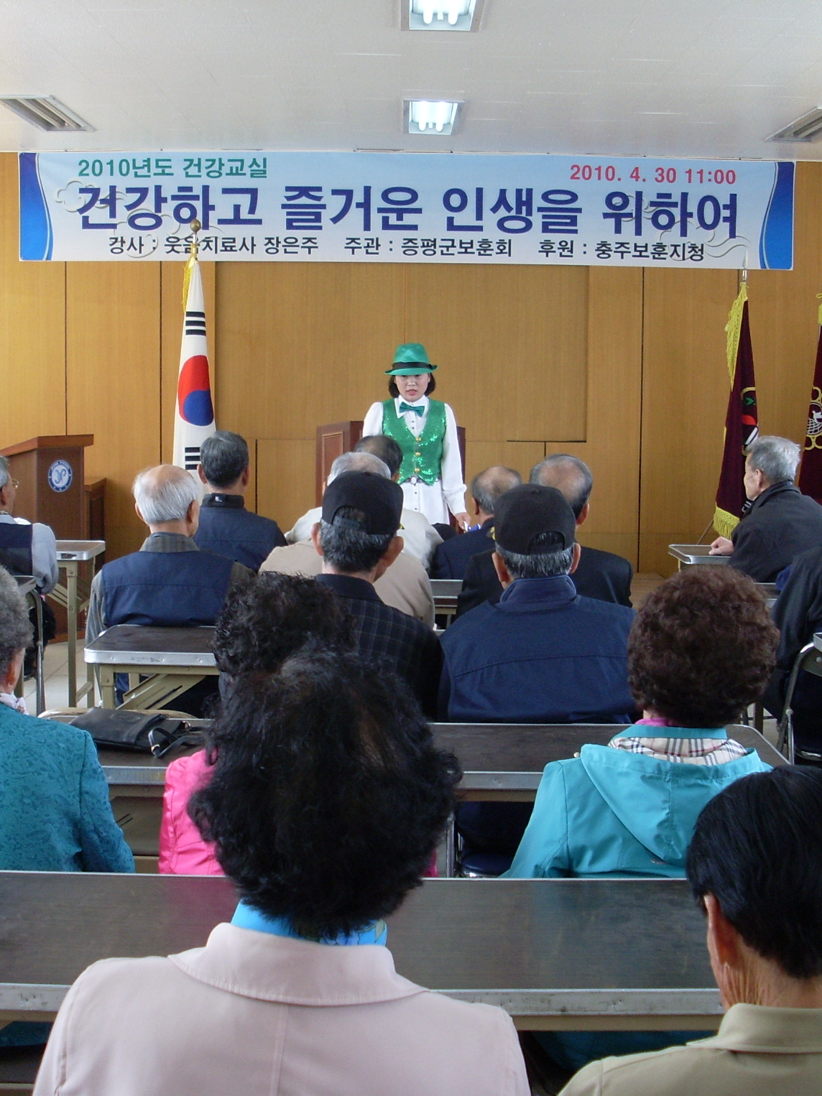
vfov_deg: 37.5
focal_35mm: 51
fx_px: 1615
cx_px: 429
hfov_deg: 28.5
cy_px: 551
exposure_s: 1/60
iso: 100
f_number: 3
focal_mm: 6.3
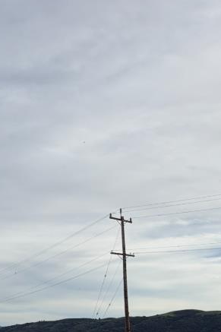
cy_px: 288
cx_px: 17
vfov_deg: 37.5
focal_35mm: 50
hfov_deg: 26.0
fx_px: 461
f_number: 2.2
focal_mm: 2.22
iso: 20
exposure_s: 1/1464
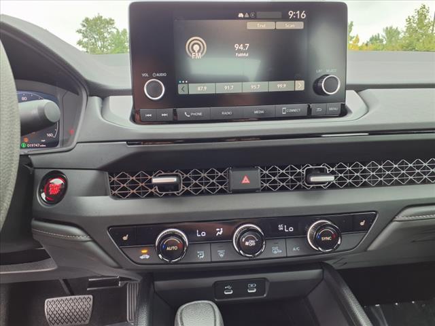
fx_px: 339
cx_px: 218
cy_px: 163
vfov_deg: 51.4
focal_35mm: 27
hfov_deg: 65.3
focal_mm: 3.58
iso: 80
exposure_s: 1/40
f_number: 1.9
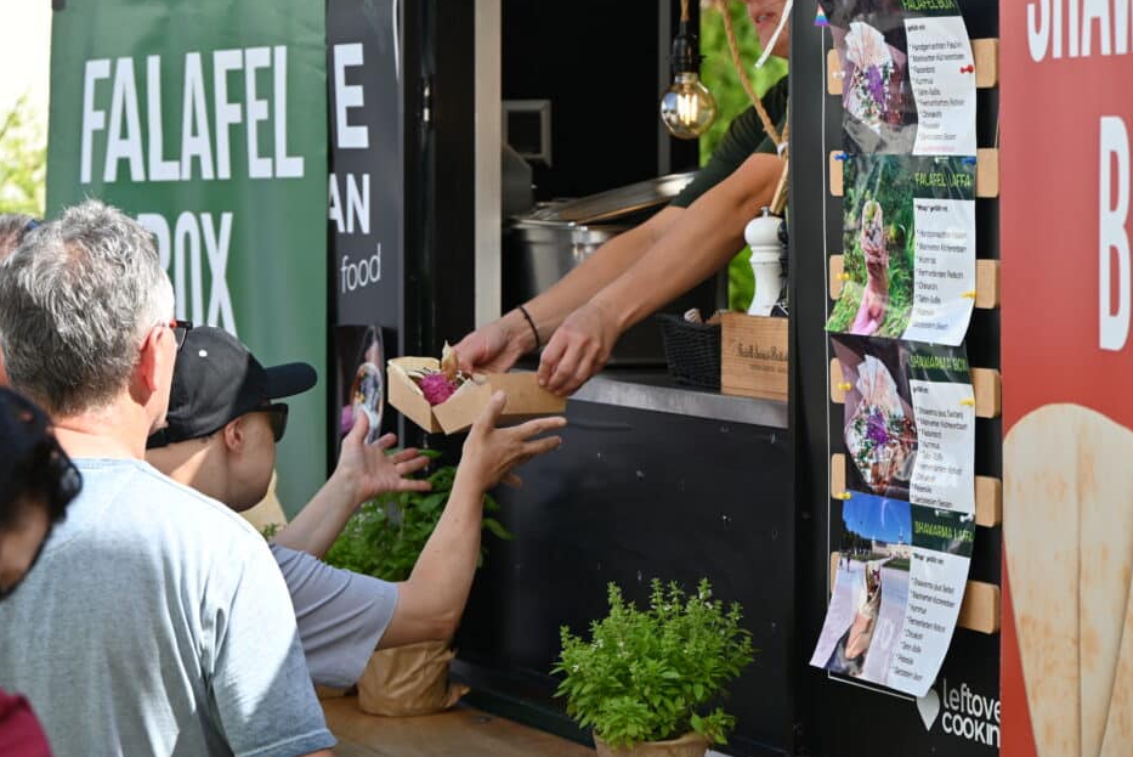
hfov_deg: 18.3
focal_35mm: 112
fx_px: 3526
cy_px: 354
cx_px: 578
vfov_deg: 12.2
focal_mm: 102
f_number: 6.3
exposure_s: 1/250
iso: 140
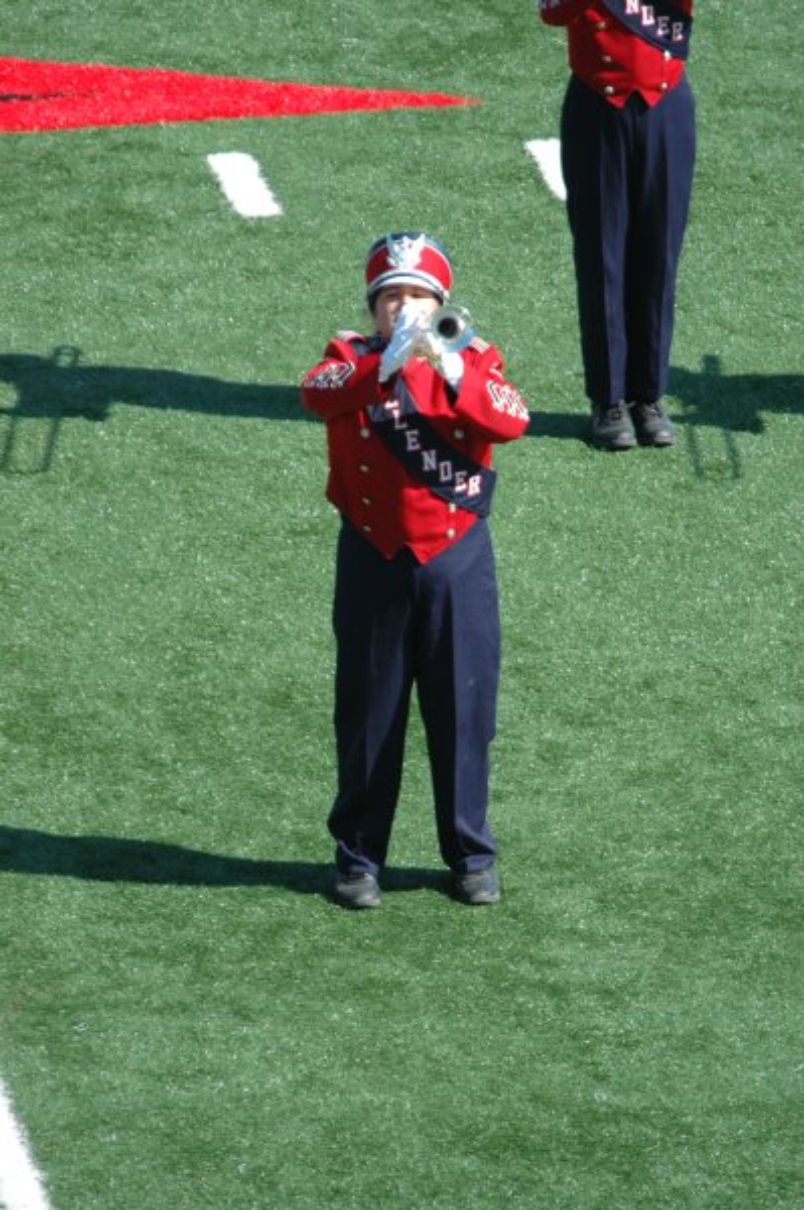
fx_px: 20133
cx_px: 402
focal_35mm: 600
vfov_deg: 3.4
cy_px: 605
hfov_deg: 2.3
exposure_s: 1/500
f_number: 5.6
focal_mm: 400
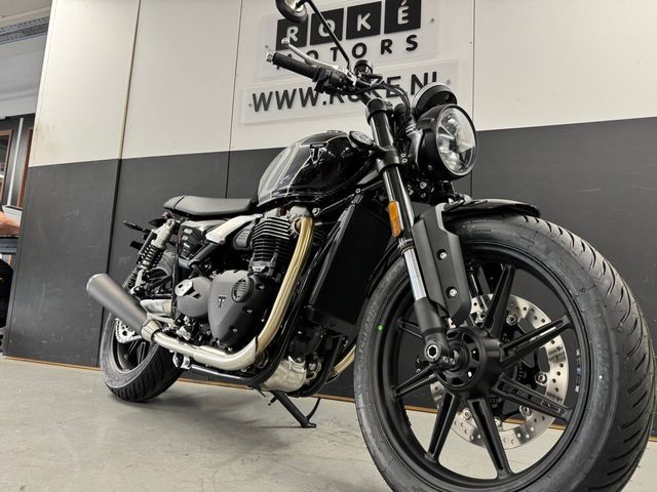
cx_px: 328
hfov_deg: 71.6
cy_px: 246
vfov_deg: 56.8
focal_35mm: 24
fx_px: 456
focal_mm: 6.76
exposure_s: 1/50
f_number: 1.78
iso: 125
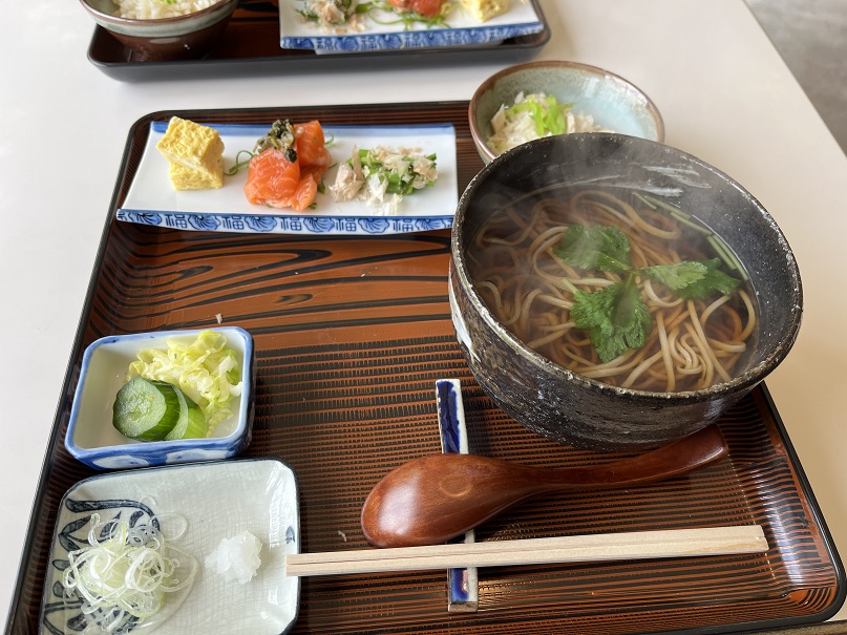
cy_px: 318
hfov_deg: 67.3
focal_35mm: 26
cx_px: 424
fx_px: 636
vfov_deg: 53.1
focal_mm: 5.1
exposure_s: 1/100
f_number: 1.6
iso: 40
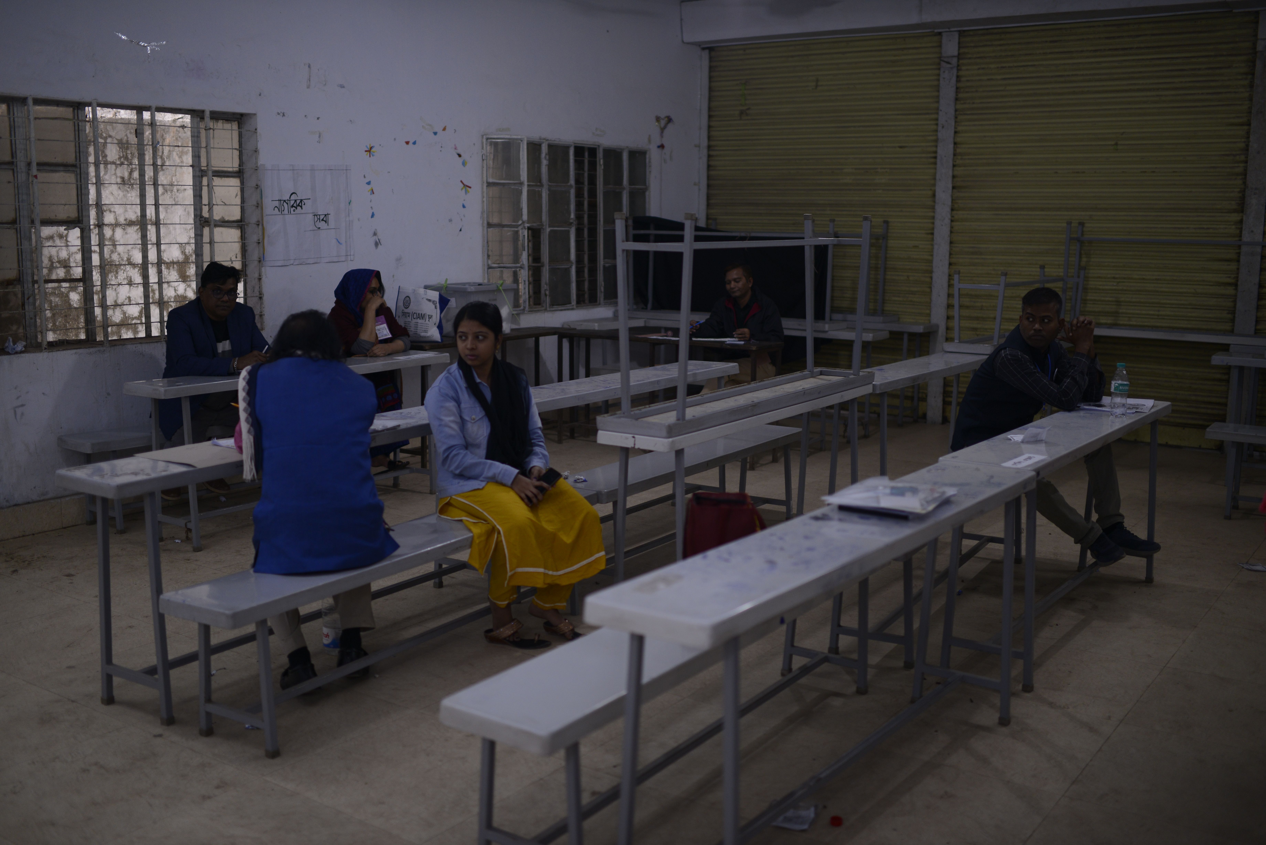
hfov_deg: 54.4
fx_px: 1231
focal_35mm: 35
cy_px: 422
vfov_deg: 37.9
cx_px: 633
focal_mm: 35
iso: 400
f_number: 1.4
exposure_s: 1/250
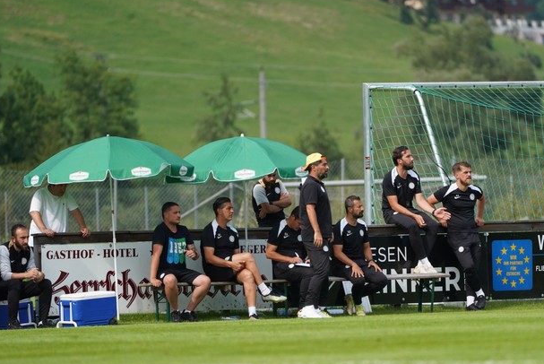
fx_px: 7381
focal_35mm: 488
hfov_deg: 4.2
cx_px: 315
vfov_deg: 2.8
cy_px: 209
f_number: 5.6
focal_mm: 400
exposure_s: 1/2000
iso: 1000
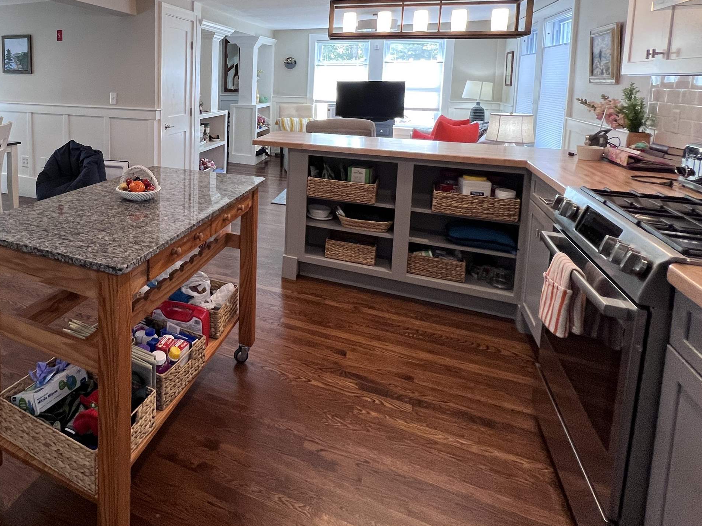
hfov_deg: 72.6
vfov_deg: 59.6
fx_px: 426
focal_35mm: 21
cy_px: 123
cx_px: 162
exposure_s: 1/120
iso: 160
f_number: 1.8
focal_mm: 1.57
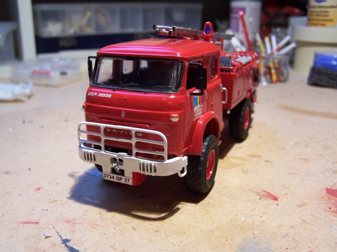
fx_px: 370
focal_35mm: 38
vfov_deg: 37.7
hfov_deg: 49.0
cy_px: 126
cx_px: 168
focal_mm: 6.3
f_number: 2.8
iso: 140
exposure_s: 1/30
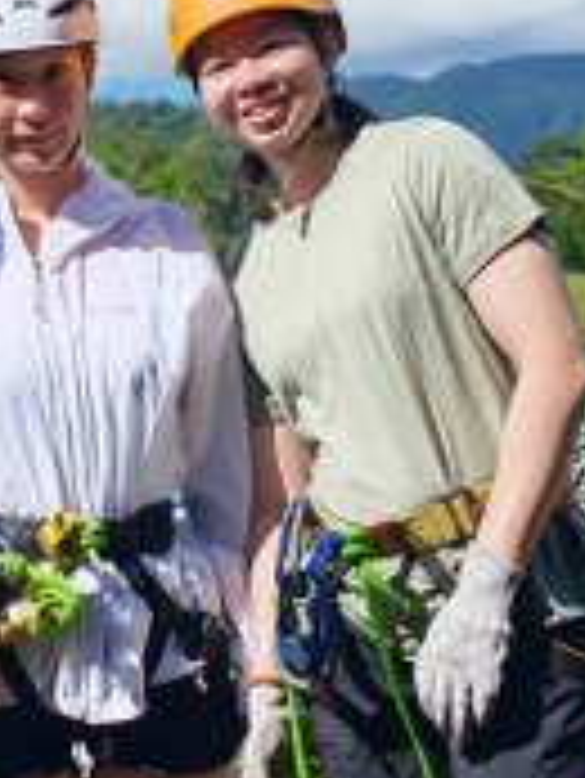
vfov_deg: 20.1
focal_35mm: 97
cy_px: 252
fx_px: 2183
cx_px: 9
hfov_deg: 15.0
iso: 50
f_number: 4.5
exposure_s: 1/1200
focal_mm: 6.12
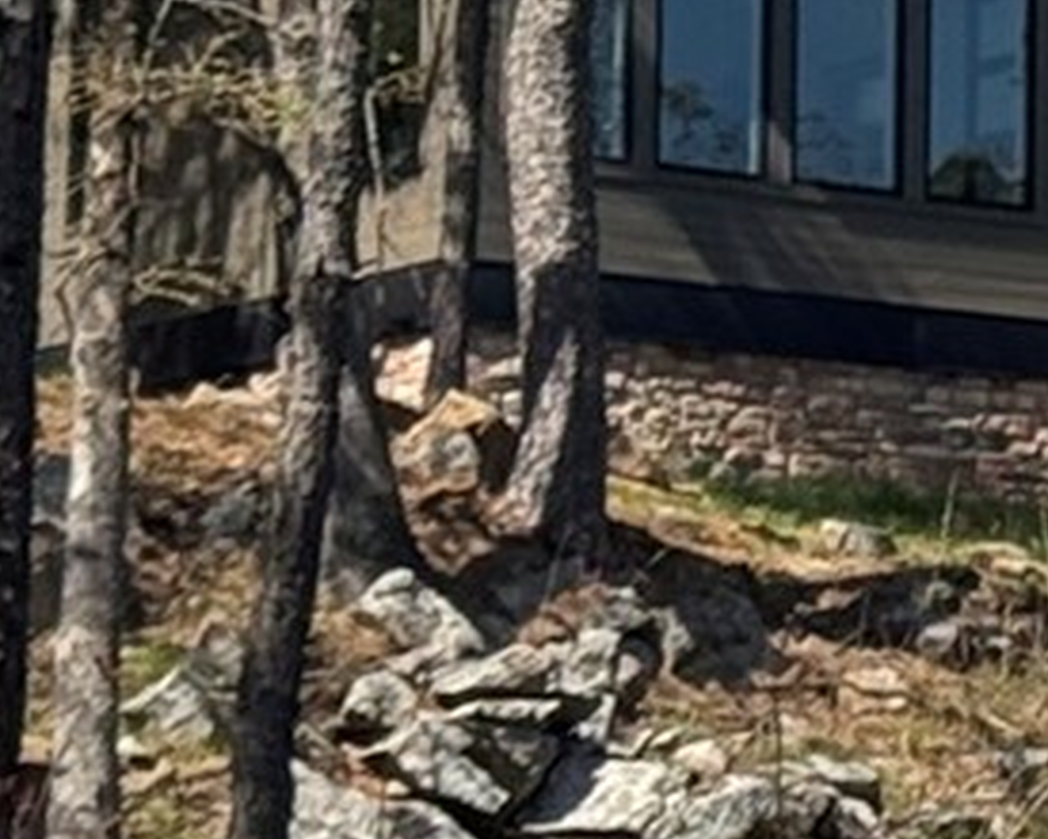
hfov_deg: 5.6
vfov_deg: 4.7
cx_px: 3007
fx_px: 10142
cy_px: 282
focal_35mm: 327
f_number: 1.78
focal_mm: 6.76
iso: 64
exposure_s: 1/2833
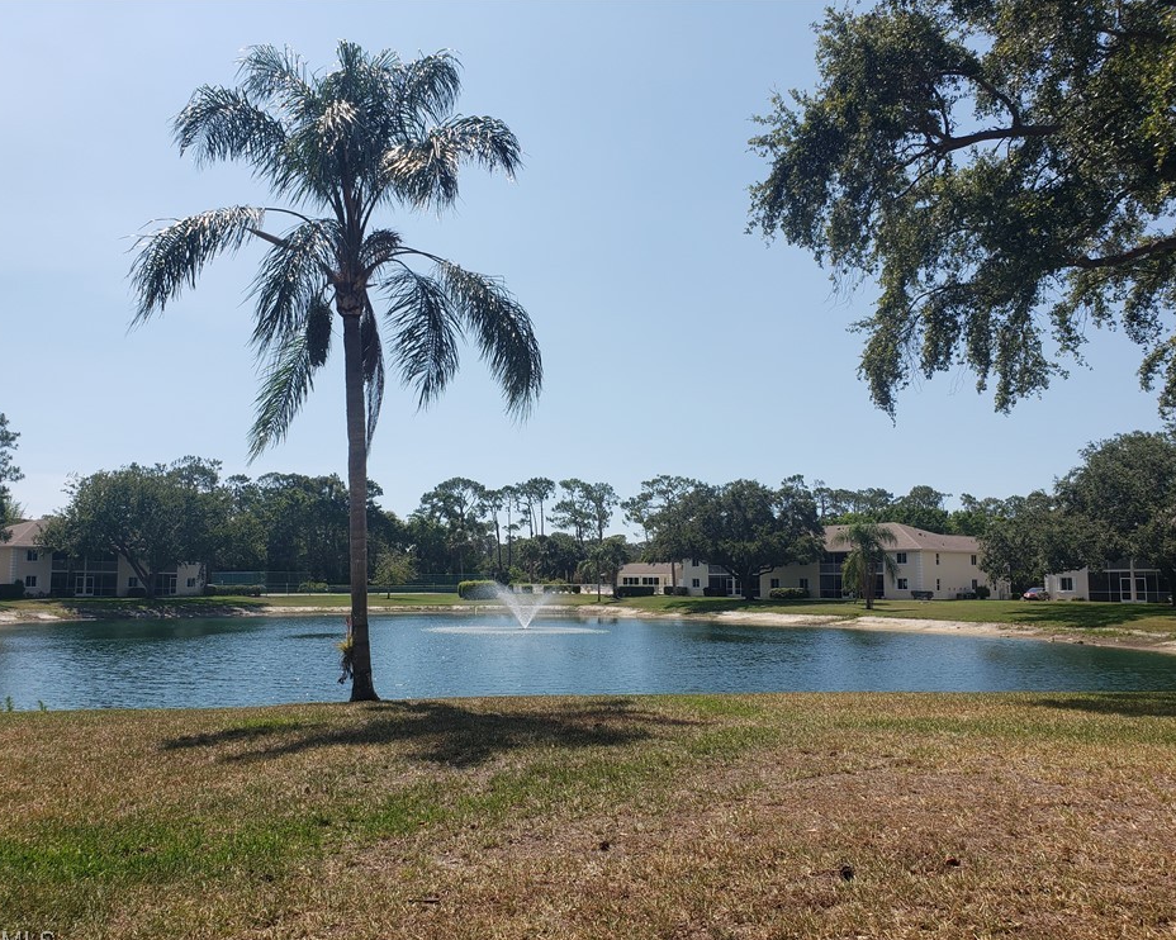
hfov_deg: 62.2
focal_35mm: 28
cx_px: 550
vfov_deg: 51.5
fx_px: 974
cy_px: 484
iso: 50
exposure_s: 1/1750
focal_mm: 4.3
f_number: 2.4
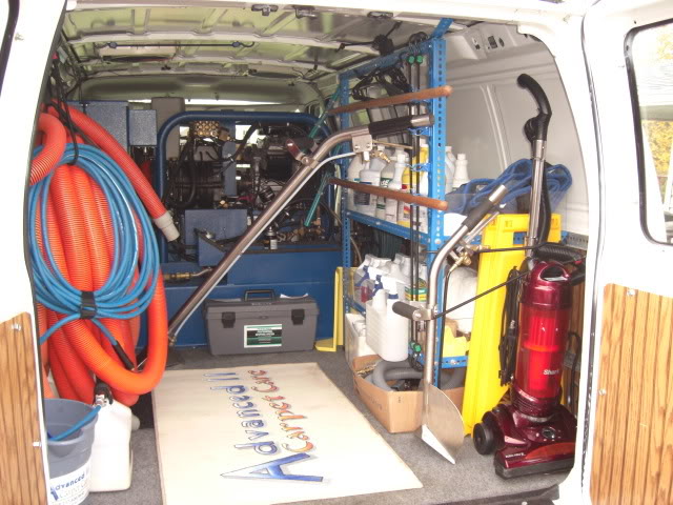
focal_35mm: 38
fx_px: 739
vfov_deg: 37.7
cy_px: 252
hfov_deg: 49.0
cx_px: 336
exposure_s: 1/60
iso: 100
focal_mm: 7.9
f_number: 2.8
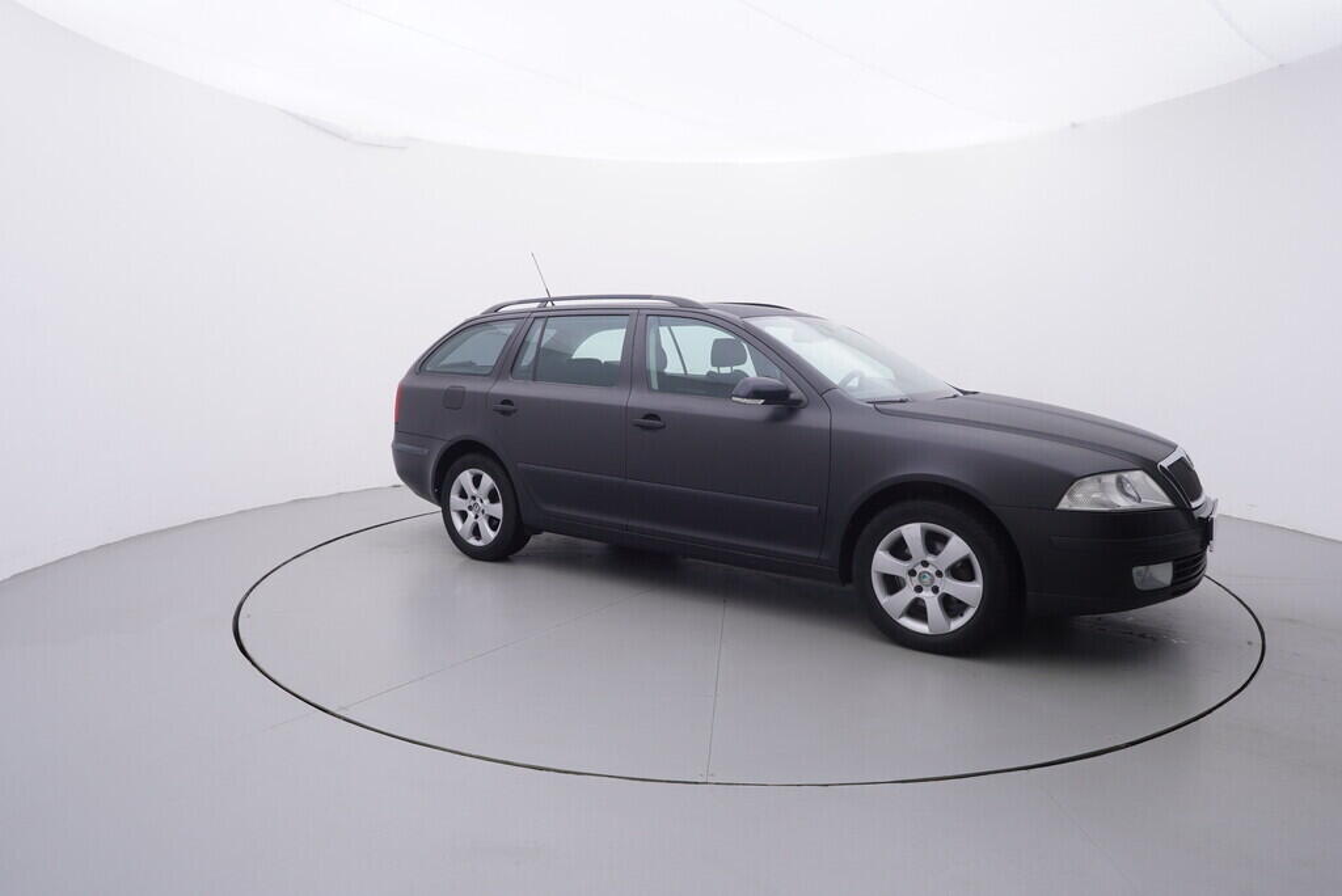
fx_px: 839
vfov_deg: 56.2
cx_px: 671
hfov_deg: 77.3
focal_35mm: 22
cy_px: 448
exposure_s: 1/80
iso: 200
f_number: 5
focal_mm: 15
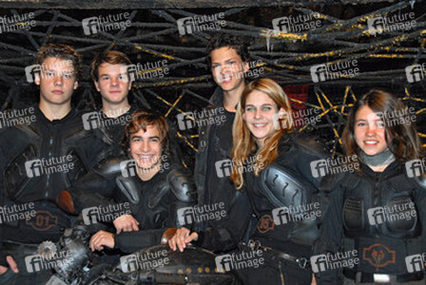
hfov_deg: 33.4
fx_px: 711
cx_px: 213
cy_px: 142
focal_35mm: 60
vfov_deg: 22.7
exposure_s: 1/60
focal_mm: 40
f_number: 7.1
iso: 800
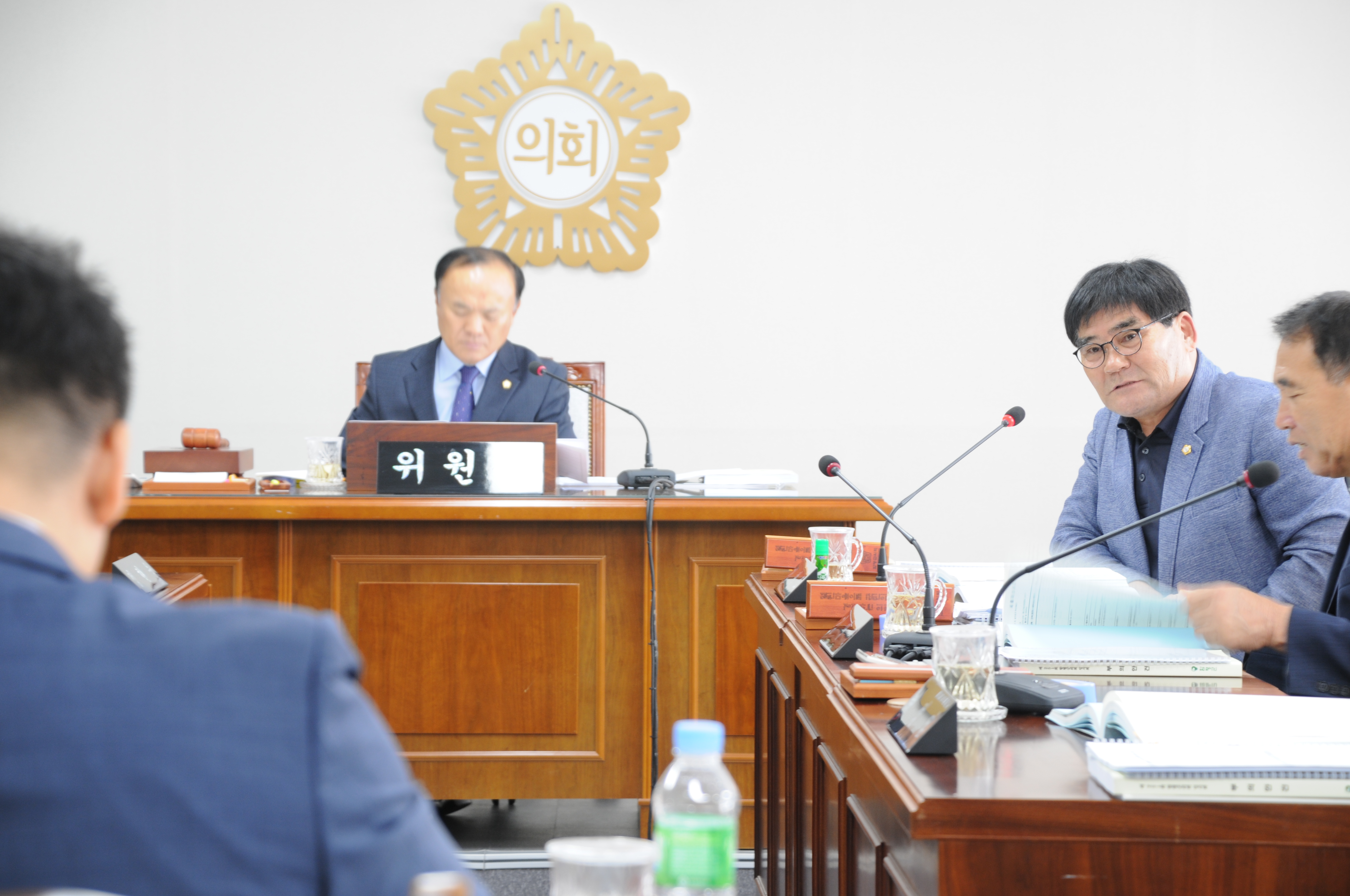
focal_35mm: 112
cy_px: 448
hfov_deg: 18.2
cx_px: 675
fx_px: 4214
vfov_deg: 12.1
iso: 200
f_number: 5
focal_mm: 75
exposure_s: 1/6
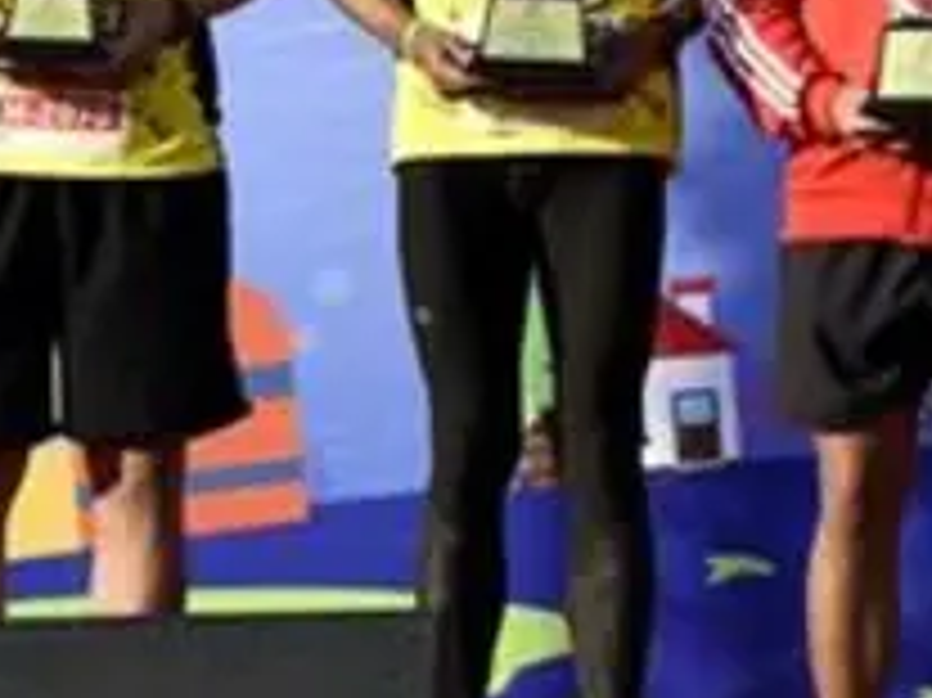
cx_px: 1252
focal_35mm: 272
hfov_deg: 7.2
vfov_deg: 5.4
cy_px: -144
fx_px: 7319
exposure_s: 1/800
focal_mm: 75
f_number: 4
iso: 125
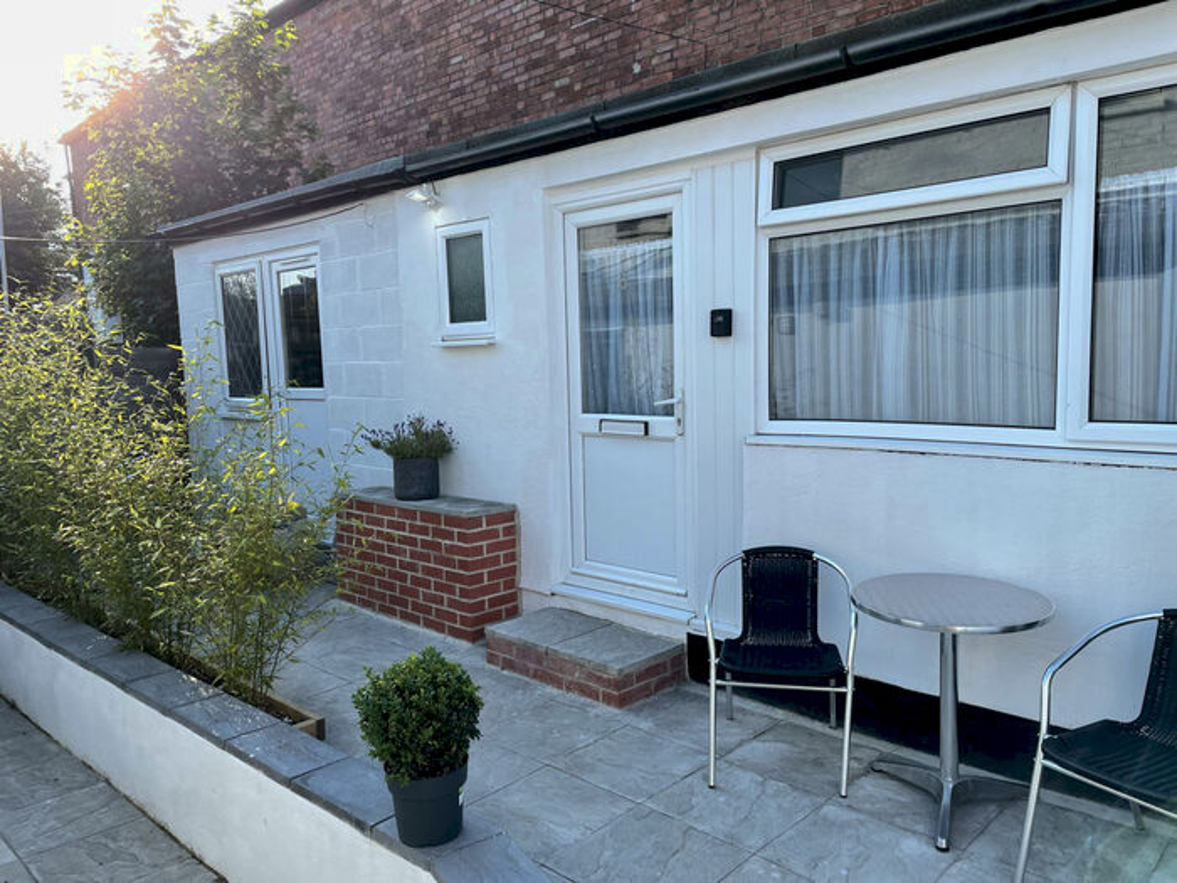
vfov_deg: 53.1
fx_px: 884
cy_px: 442
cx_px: 588
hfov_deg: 67.3
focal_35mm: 26
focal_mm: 4.2
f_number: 1.6
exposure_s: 1/855
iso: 32
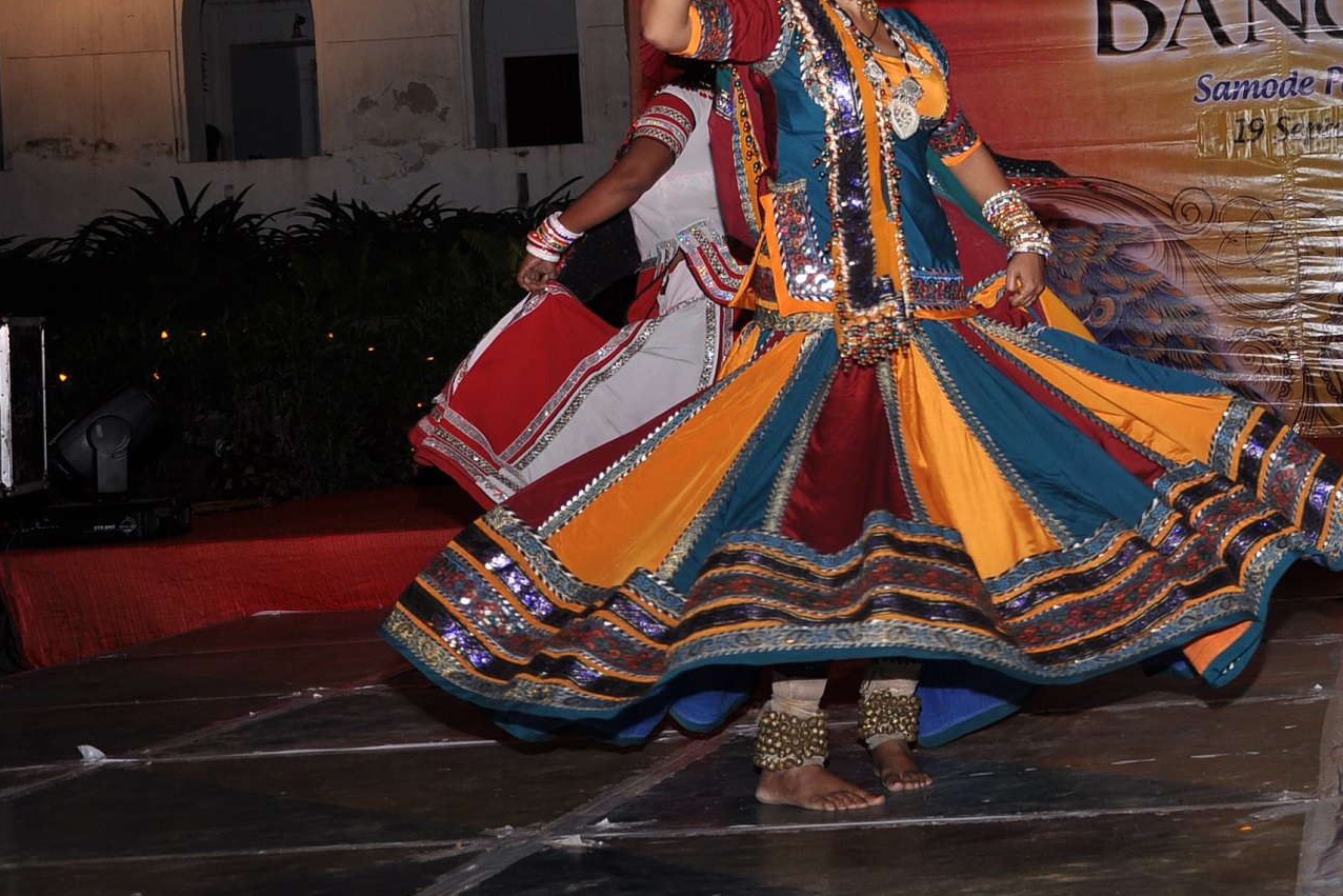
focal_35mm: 79
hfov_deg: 24.8
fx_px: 2947
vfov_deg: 17.2
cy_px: 224
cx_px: 1260
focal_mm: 28
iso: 200
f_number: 5.6
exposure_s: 1/125
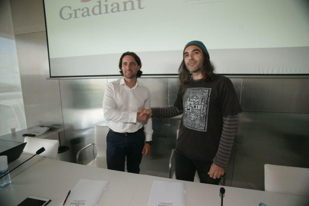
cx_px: 154
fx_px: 146
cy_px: 103
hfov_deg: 93.3
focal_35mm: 17
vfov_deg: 70.5
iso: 800
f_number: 5.6
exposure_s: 1/160
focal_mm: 17
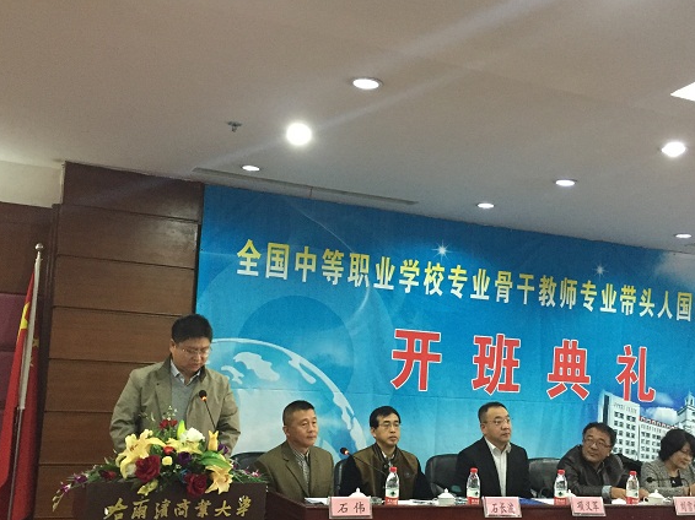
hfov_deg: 45.7
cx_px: 386
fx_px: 823
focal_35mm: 41
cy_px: 308
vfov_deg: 35.0
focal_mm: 4.15
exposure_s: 1/25
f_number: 2.2
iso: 320
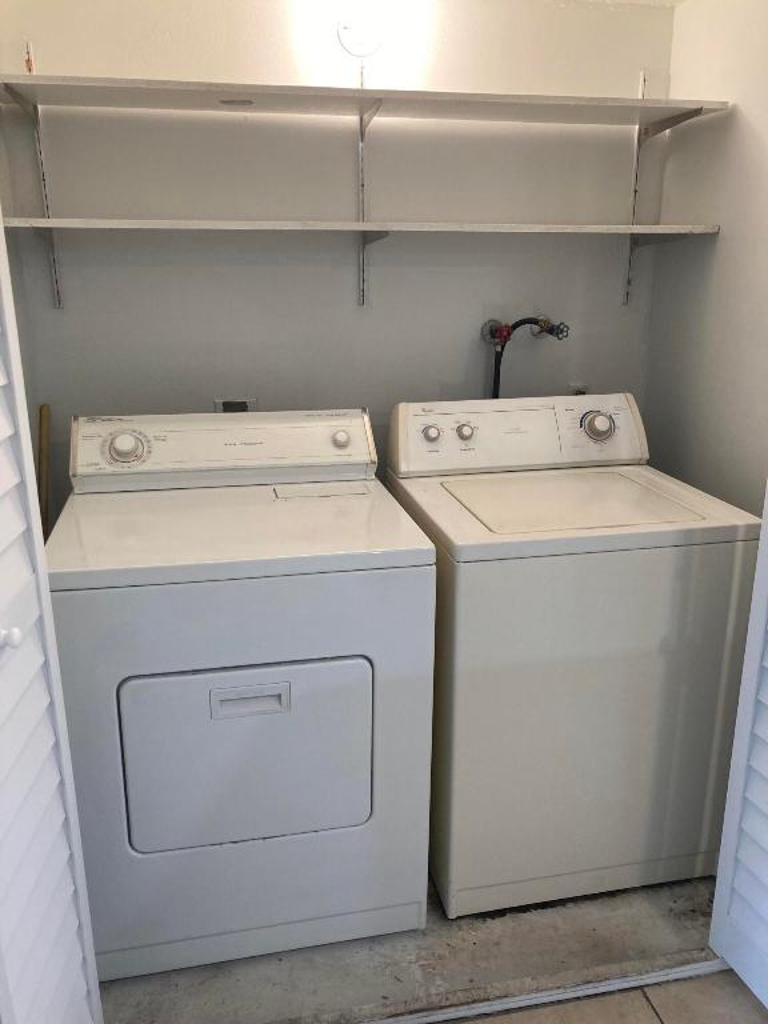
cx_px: 384
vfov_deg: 63.4
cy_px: 512
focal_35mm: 28
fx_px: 828
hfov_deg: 49.7
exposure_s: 1/60
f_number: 1.8
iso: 100
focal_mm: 3.99
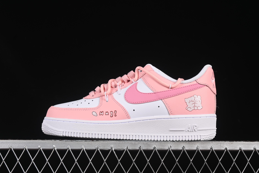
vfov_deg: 18.2
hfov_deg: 27.0
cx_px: 130
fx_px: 540
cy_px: 86
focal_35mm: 75
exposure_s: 1/80
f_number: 8
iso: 160
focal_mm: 50
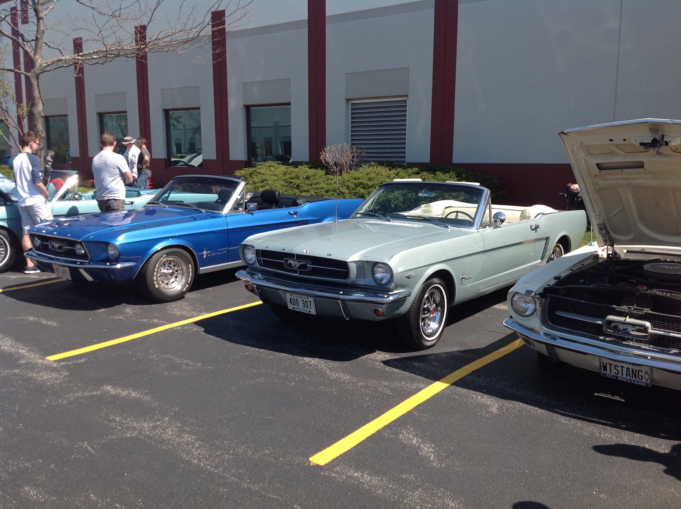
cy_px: 254
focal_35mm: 35
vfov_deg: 40.6
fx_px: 688
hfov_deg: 52.7
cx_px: 340
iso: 50
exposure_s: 1/1163
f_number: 2.4
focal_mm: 4.28
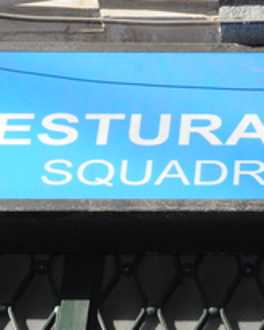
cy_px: 175
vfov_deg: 15.5
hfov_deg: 12.3
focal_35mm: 124
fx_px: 1210
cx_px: 275
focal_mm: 26
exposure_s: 1/200
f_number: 13
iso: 640
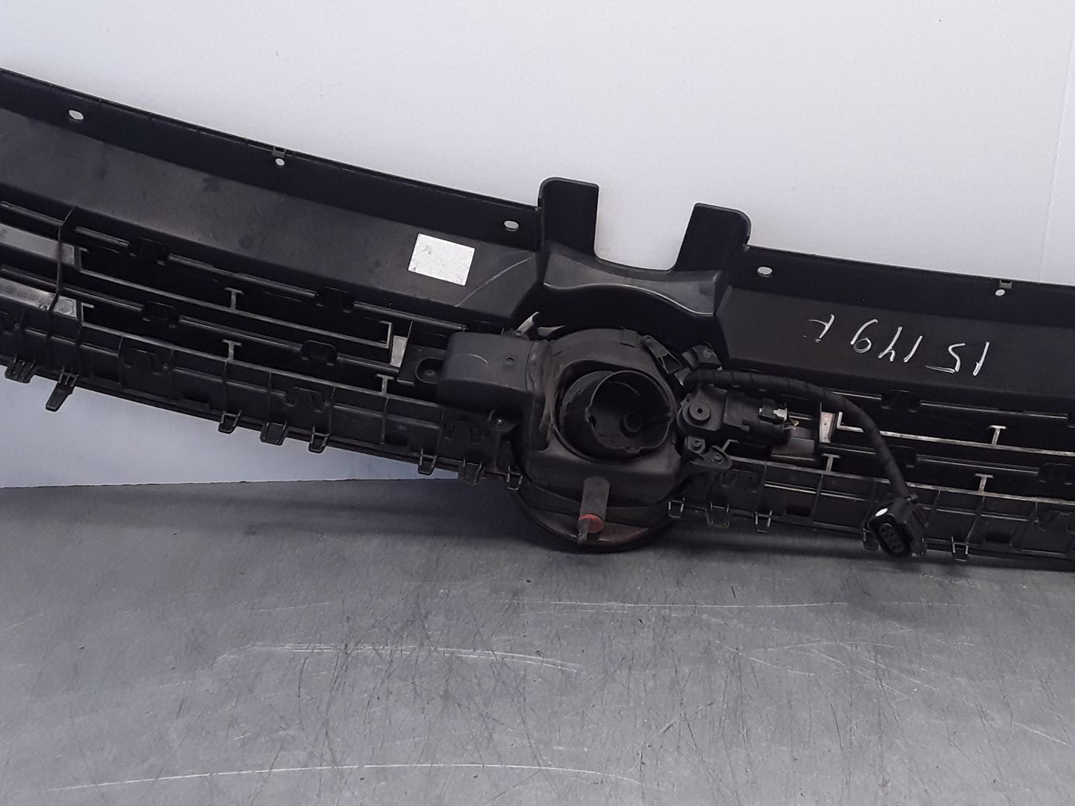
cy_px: 262
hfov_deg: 45.7
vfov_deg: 34.8
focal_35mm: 41
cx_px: 606
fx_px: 1273
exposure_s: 1/168
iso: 100
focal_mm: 2.91
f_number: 1.9
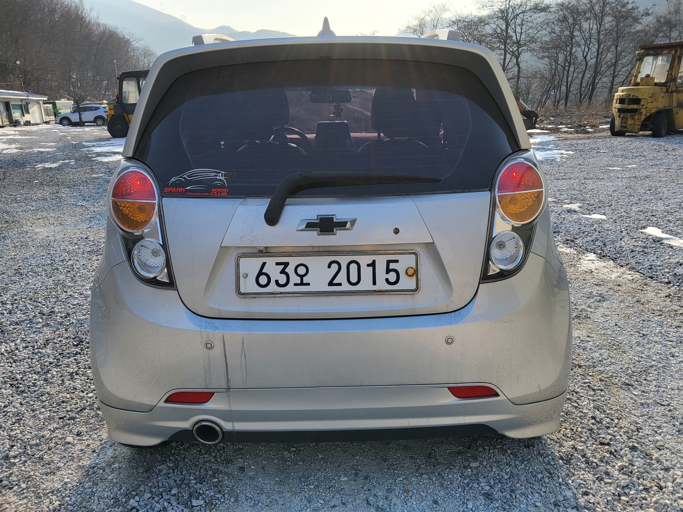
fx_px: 513
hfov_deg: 67.3
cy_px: 256
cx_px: 342
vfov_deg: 53.1
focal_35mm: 26
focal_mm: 3.98
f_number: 1.8
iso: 12
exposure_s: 1/310
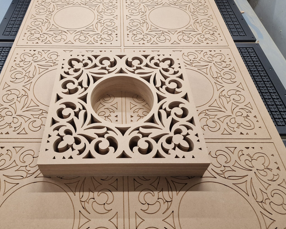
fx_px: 237
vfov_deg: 51.5
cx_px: 116
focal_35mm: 28
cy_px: 111
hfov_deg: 61.7
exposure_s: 1/100
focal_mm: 6.4
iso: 200
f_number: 1.8
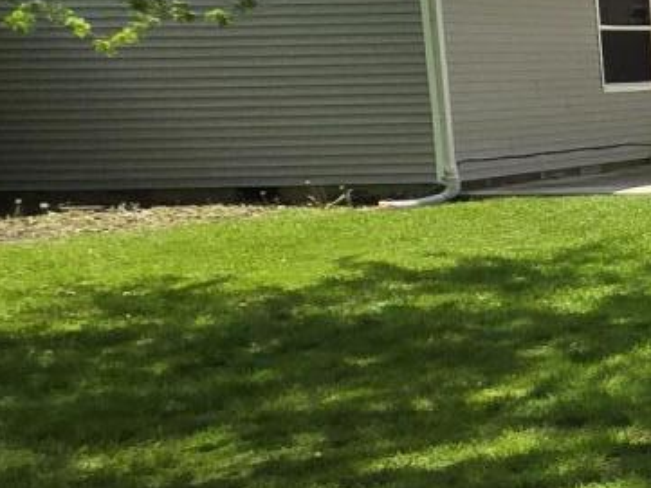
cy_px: 176
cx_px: 1681
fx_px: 1355
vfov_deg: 20.4
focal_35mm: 72
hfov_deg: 13.9
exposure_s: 1/2000
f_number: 2.2
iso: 64
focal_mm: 2.2
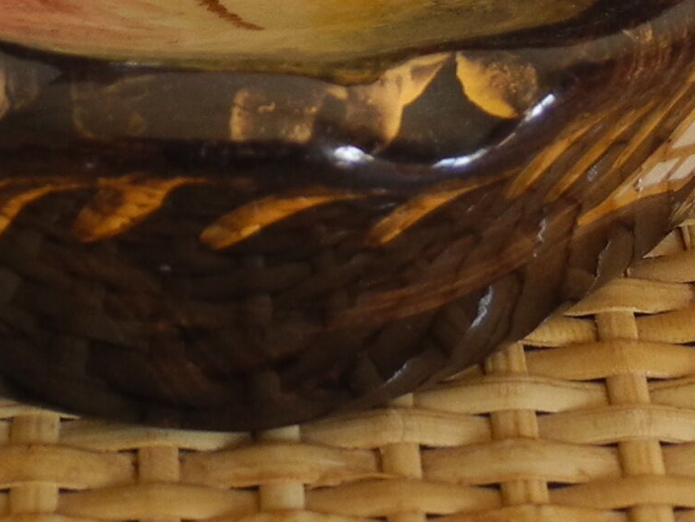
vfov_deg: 9.8
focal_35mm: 134
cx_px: 208
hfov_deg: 14.7
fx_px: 2691
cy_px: -720
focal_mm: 6
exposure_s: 1/40.6
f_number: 2.8
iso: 100
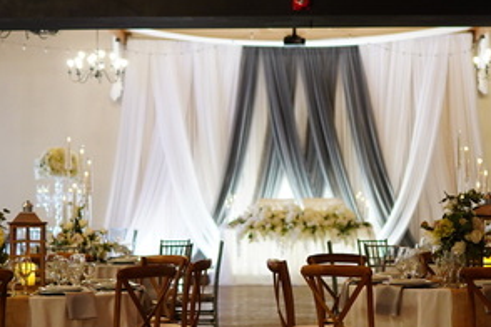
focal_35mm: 92
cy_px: 178
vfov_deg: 14.9
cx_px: 254
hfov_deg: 22.1
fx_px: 1255
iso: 800
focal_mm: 30
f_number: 1.4
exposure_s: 1/60
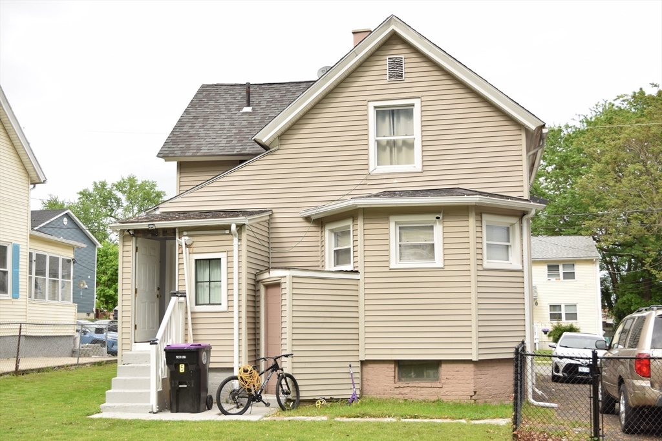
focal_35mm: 45
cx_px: 331
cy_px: 220
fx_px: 828
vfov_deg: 29.9
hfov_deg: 43.6
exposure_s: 1/125
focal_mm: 30
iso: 100
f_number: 6.3
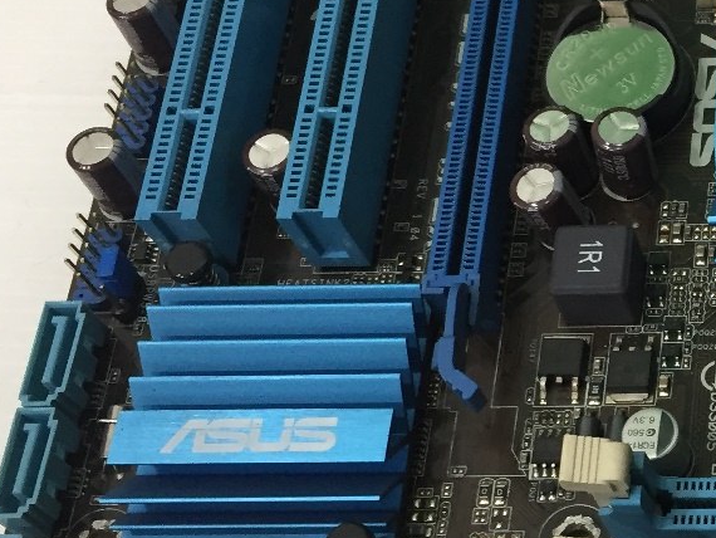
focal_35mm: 83
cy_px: 349
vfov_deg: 17.8
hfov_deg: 21.6
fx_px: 1718
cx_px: 889
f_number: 2.2
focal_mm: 4.15
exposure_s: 1/33
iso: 125
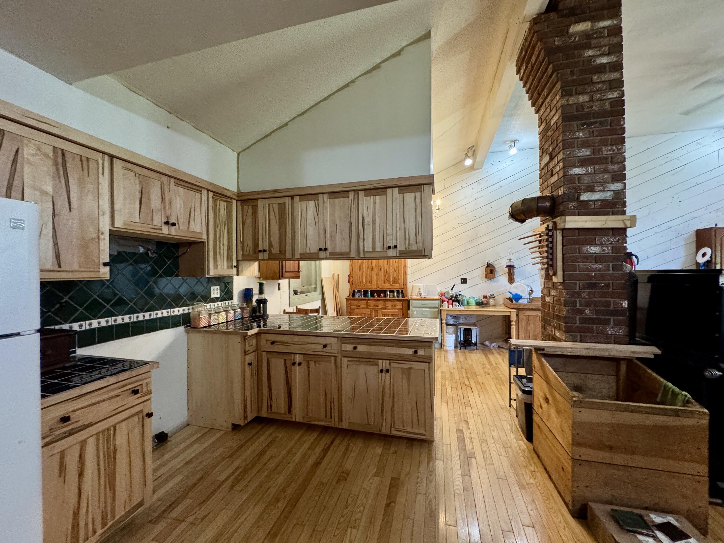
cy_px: 272
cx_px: 362
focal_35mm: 14
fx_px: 293
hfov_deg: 102.1
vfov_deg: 85.7
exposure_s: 1/60
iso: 500
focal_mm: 2.22
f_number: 2.2
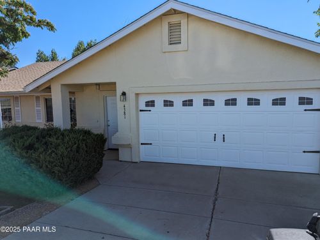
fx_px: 222
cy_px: 120
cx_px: 160
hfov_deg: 71.5
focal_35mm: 24
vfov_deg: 56.9
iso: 37
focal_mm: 6.81
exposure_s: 1/1742
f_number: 1.85
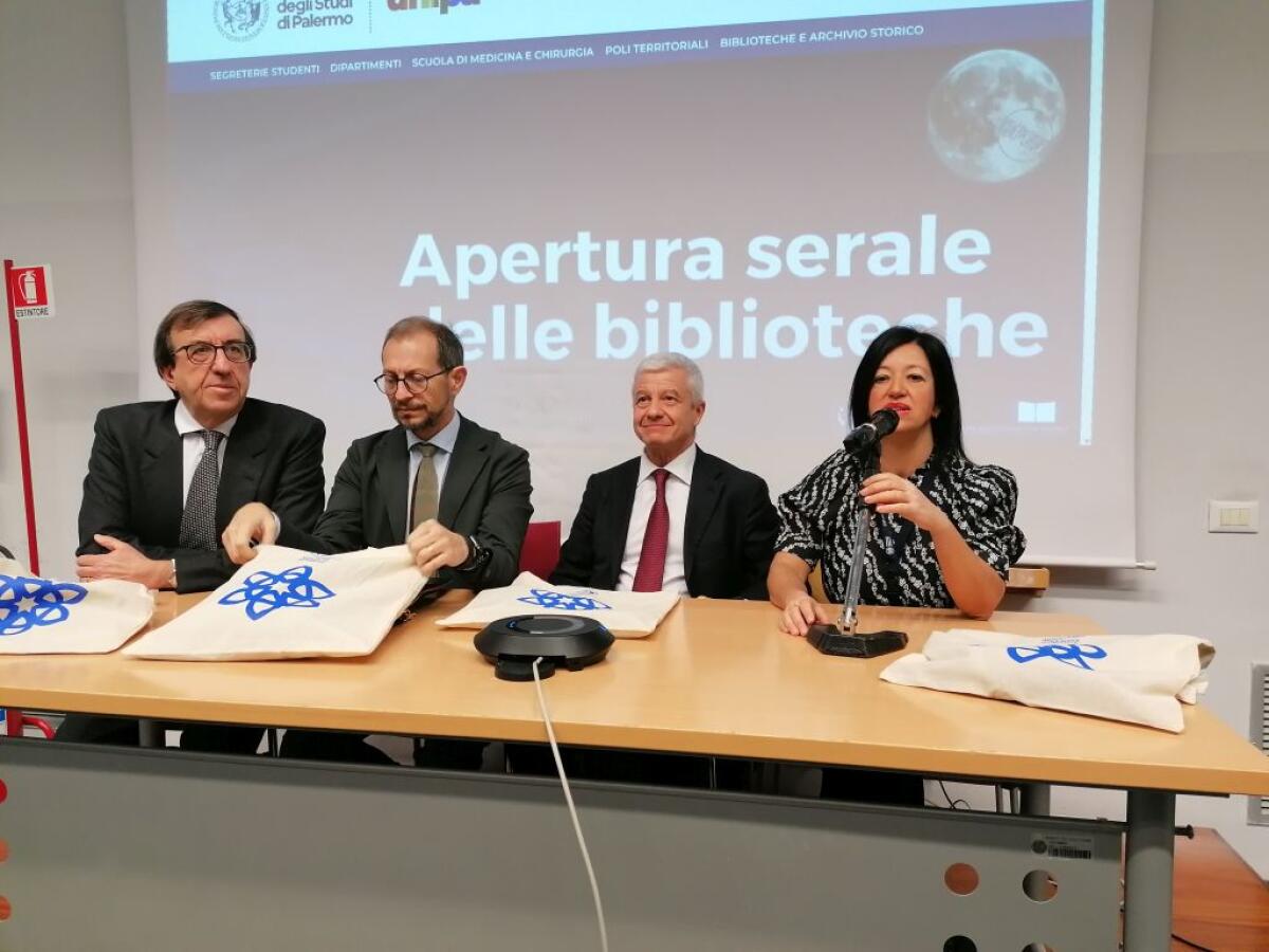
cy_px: 476
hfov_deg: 65.3
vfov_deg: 51.4
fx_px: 990
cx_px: 634
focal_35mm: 27
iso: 160
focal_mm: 4.75
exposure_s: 1/50
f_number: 1.8
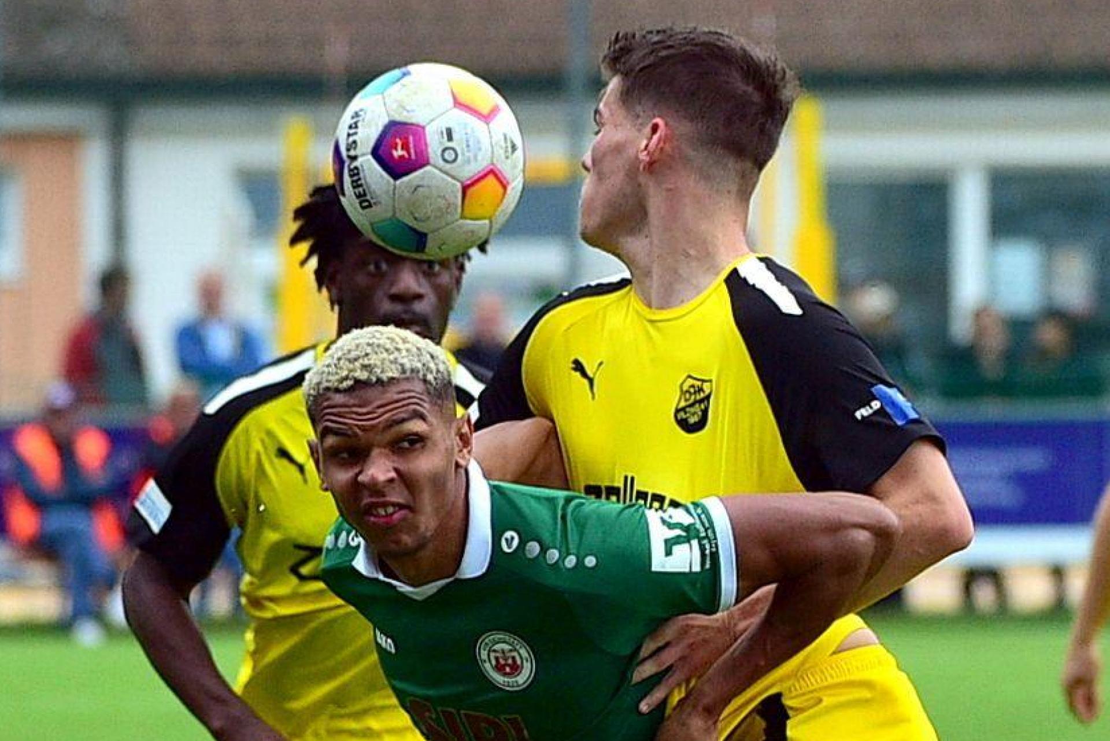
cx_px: 555
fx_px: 6169
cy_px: 370
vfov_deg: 6.9
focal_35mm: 200
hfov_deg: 10.3
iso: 800
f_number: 5.6
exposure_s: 1/2500
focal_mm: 200
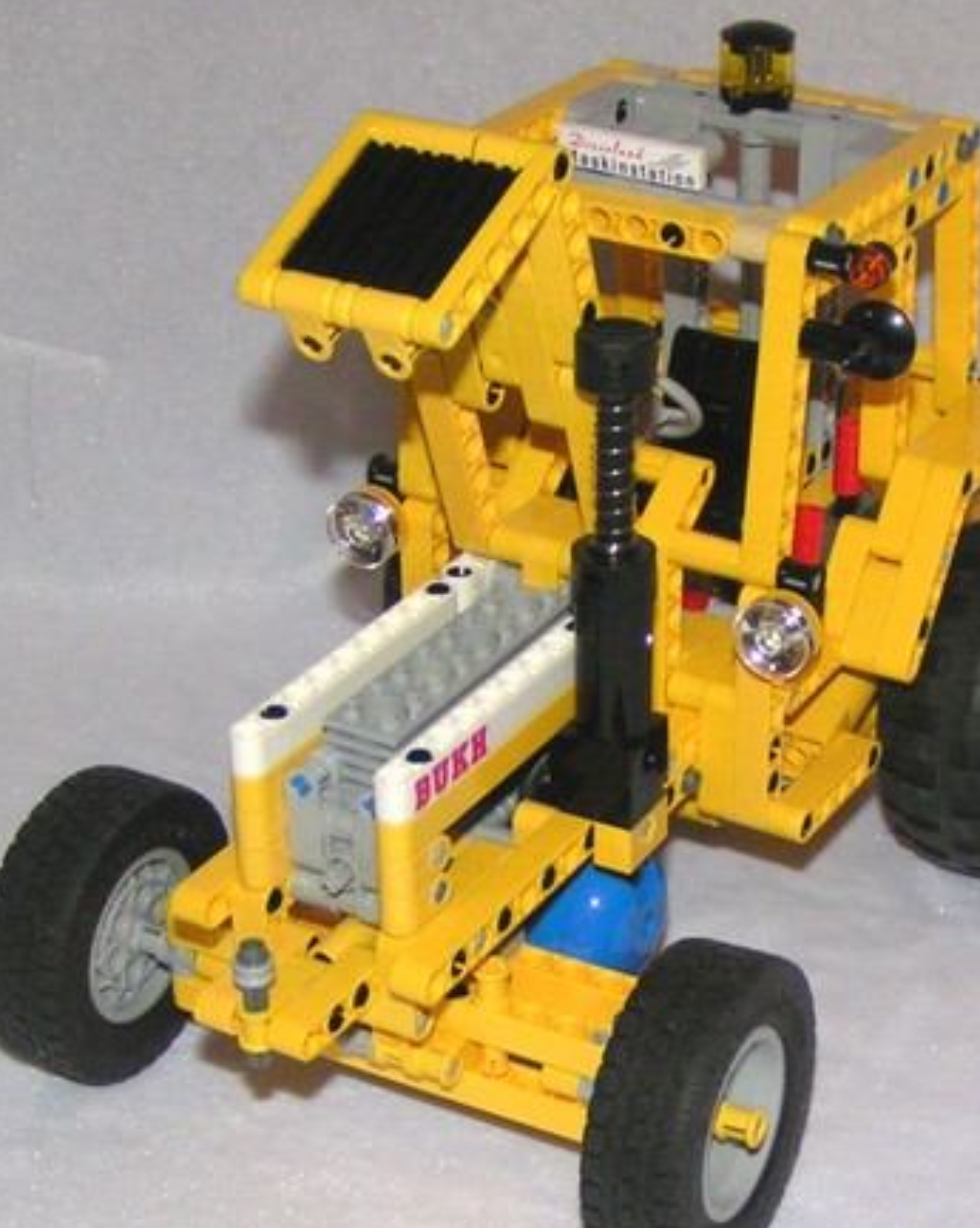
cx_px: 622
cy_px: 651
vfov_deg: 34.2
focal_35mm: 55
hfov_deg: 27.5
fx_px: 1996
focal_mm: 5.8
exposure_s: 1/40
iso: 200
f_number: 2.8
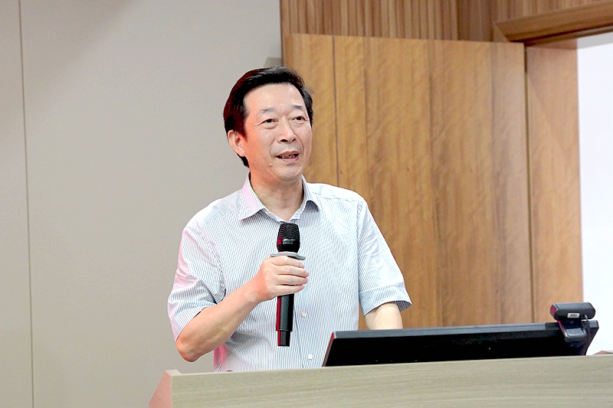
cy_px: 204
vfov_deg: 19.4
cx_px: 306
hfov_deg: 28.8
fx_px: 1192
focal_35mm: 70
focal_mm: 70
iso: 4000
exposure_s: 1/160
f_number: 4
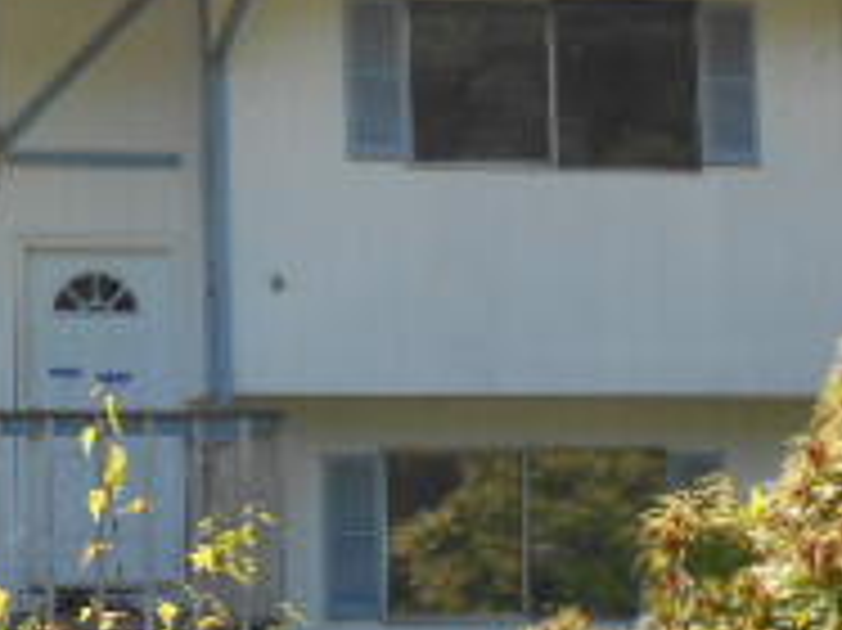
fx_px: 2577
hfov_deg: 17.8
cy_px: 477
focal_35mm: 106
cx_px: -126
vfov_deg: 13.9
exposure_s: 1/320
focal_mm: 5.5
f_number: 3.6
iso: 80
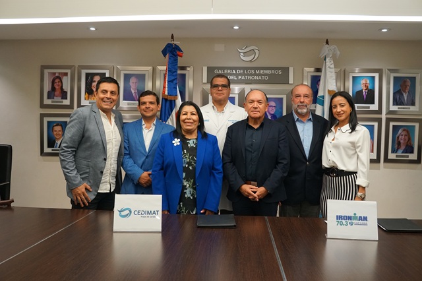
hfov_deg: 58.1
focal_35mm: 32
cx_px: 211
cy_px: 140
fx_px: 380
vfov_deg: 40.6
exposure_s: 1/200
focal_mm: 21.6
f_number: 4
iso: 1600
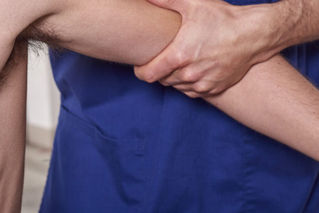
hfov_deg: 20.2
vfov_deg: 13.5
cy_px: 3
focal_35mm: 100
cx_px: 82
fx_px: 887
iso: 100
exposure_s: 1/200
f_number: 5.6
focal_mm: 50
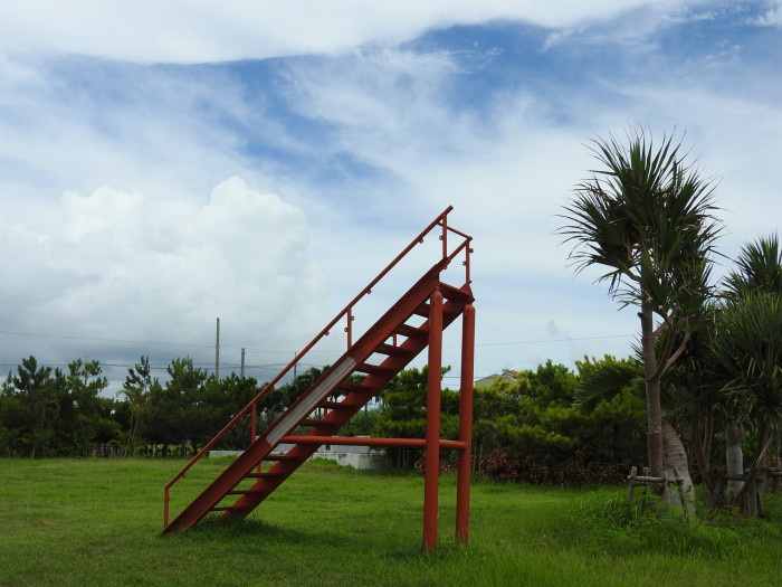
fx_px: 1017
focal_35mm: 45
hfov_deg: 42.1
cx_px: 391
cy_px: 294
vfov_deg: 32.2
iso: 100
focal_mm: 8.1
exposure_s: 1/1600
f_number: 4
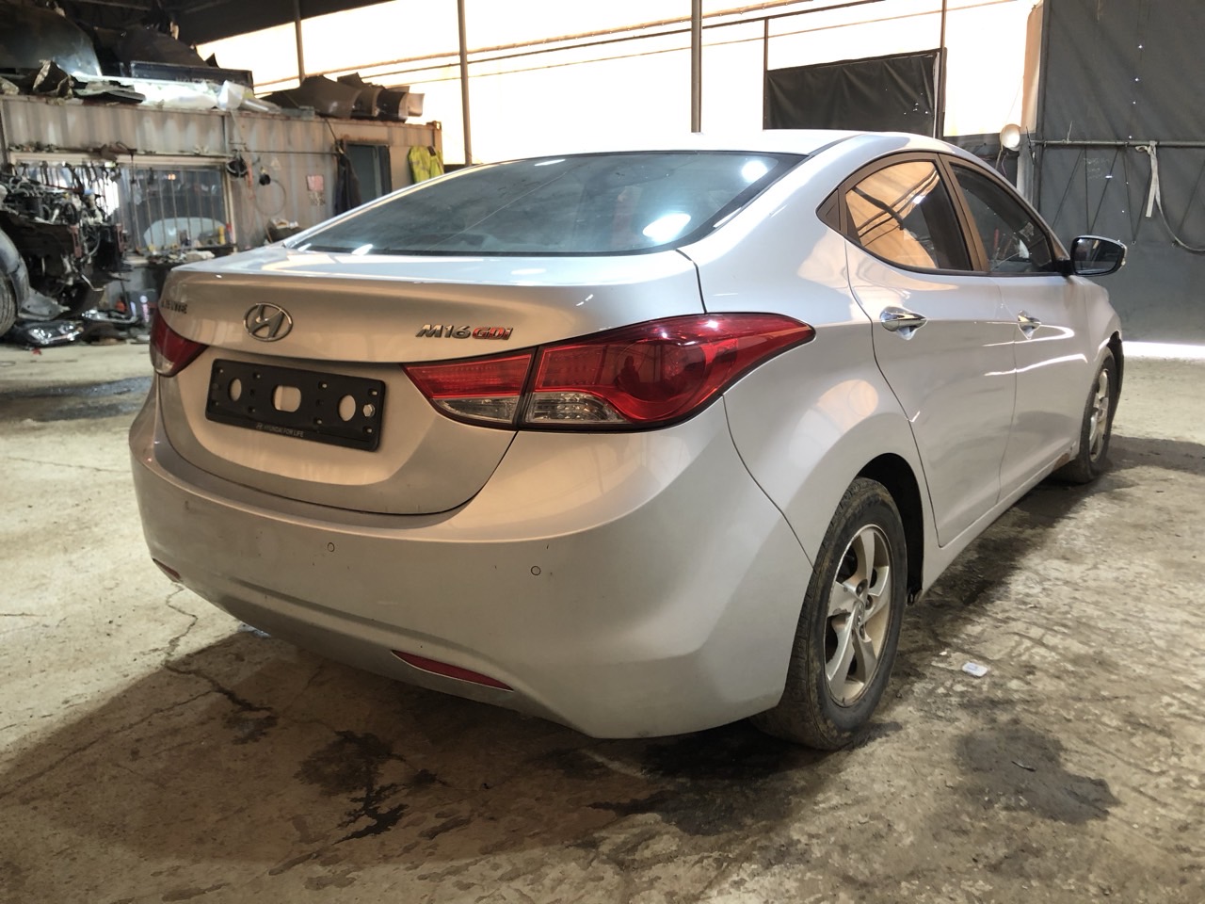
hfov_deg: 63.4
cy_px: 452
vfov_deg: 49.7
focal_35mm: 28
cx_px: 602
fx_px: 975
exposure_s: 1/30
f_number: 1.8
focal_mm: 3.99
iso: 32
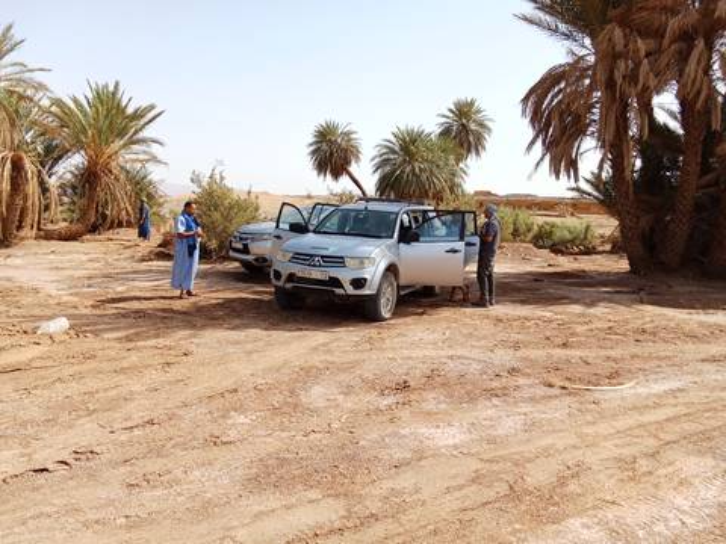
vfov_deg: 51.4
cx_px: 363
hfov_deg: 65.3
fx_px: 566
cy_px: 272
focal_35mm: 27
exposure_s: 1/1160
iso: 100
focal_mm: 2.79
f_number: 2
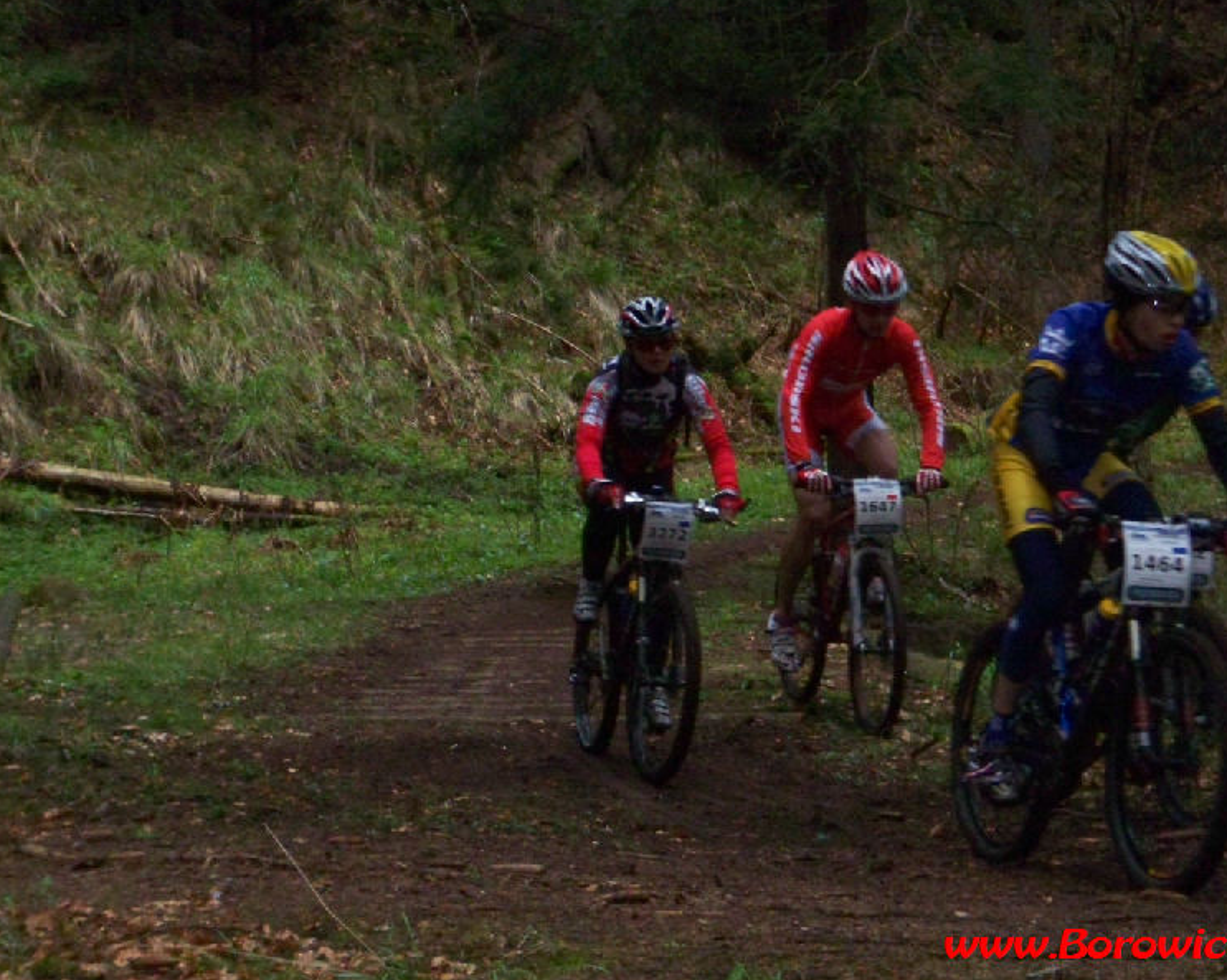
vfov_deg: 12.5
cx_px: 656
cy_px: 488
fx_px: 4466
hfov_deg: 15.6
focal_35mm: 123
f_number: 4.4
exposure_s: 1/125
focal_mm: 19.2
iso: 400
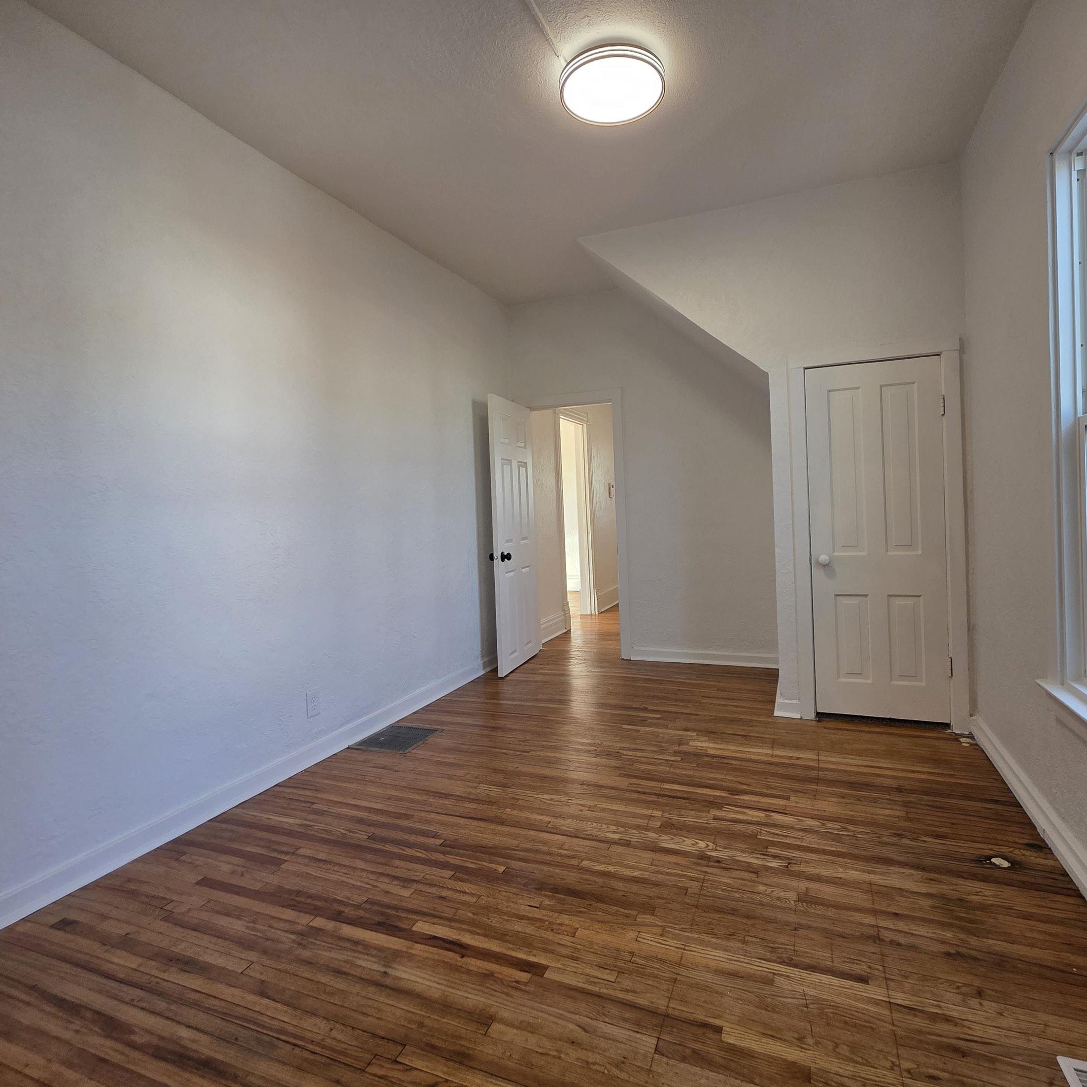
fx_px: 568
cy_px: 527
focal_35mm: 16
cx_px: 574
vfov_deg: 87.4
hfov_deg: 87.3
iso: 100
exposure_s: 1/120
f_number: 1.9
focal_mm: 2.2
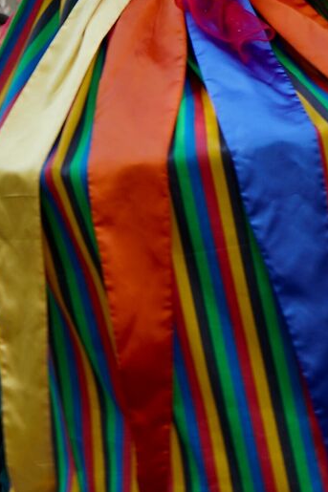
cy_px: 161
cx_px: 406
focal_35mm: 233
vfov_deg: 8.8
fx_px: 3186
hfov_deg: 5.9
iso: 100
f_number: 4.5
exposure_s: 1/100
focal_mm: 50
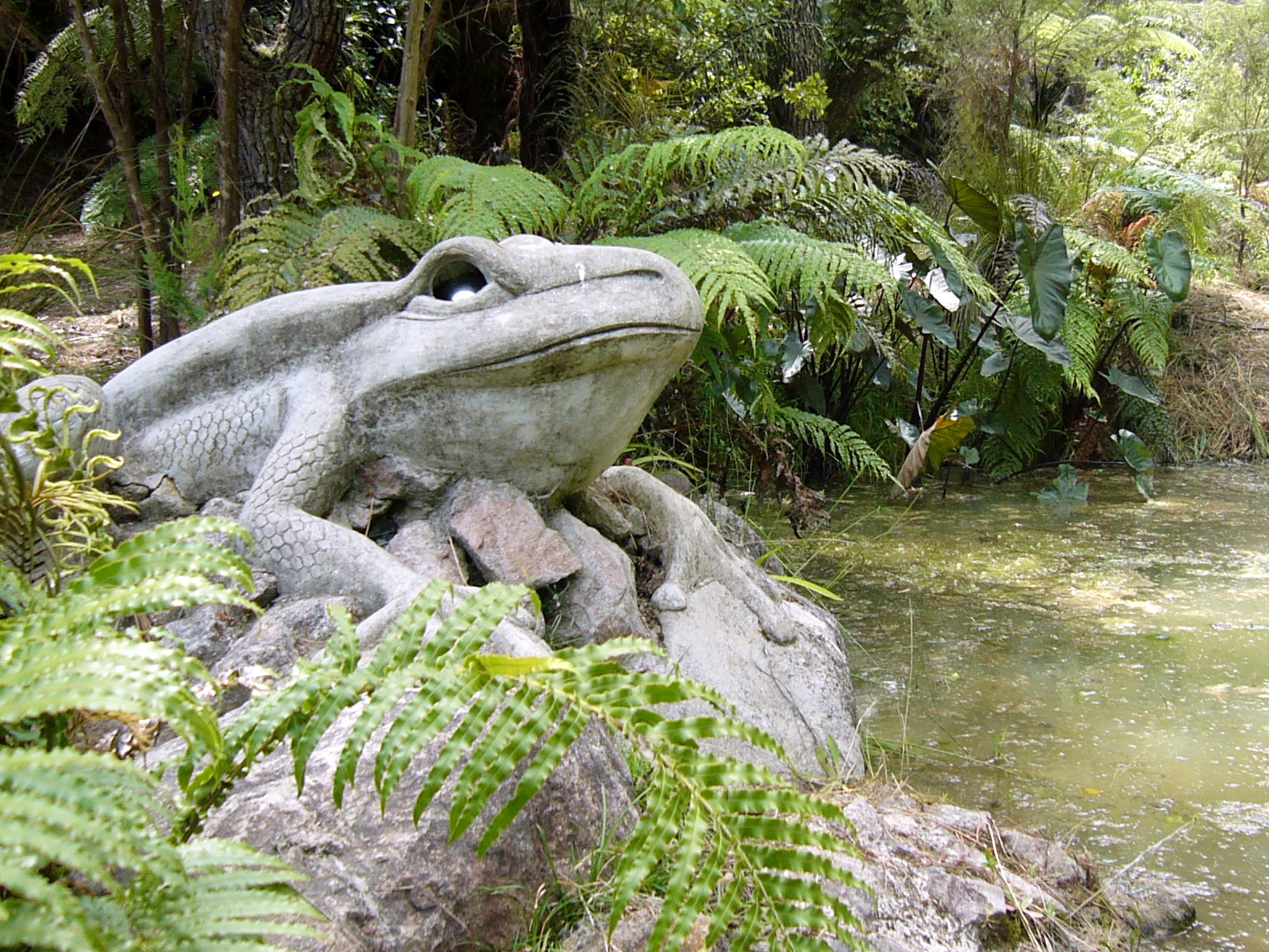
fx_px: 1870
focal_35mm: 51
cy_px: 369
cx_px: 746
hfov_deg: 37.4
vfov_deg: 28.5
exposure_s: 1/160
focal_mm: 5.8
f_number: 2.8
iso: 50
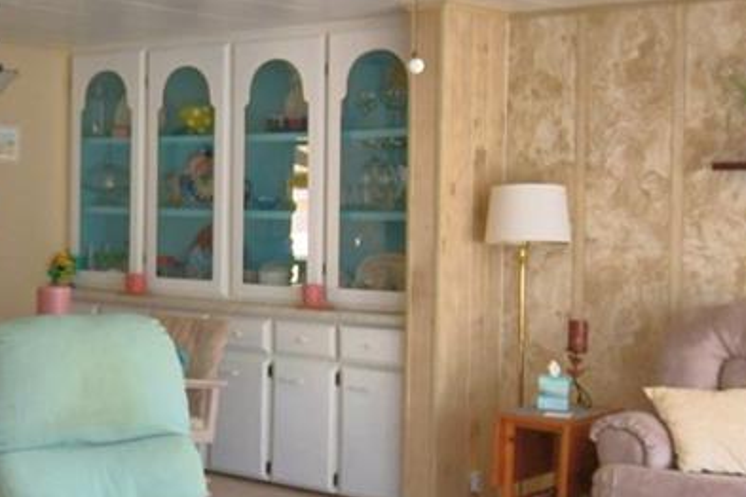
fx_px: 1264
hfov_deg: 31.1
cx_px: 46
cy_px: 220
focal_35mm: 61
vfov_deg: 22.2
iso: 280
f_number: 4.5
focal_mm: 10
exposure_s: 1/125
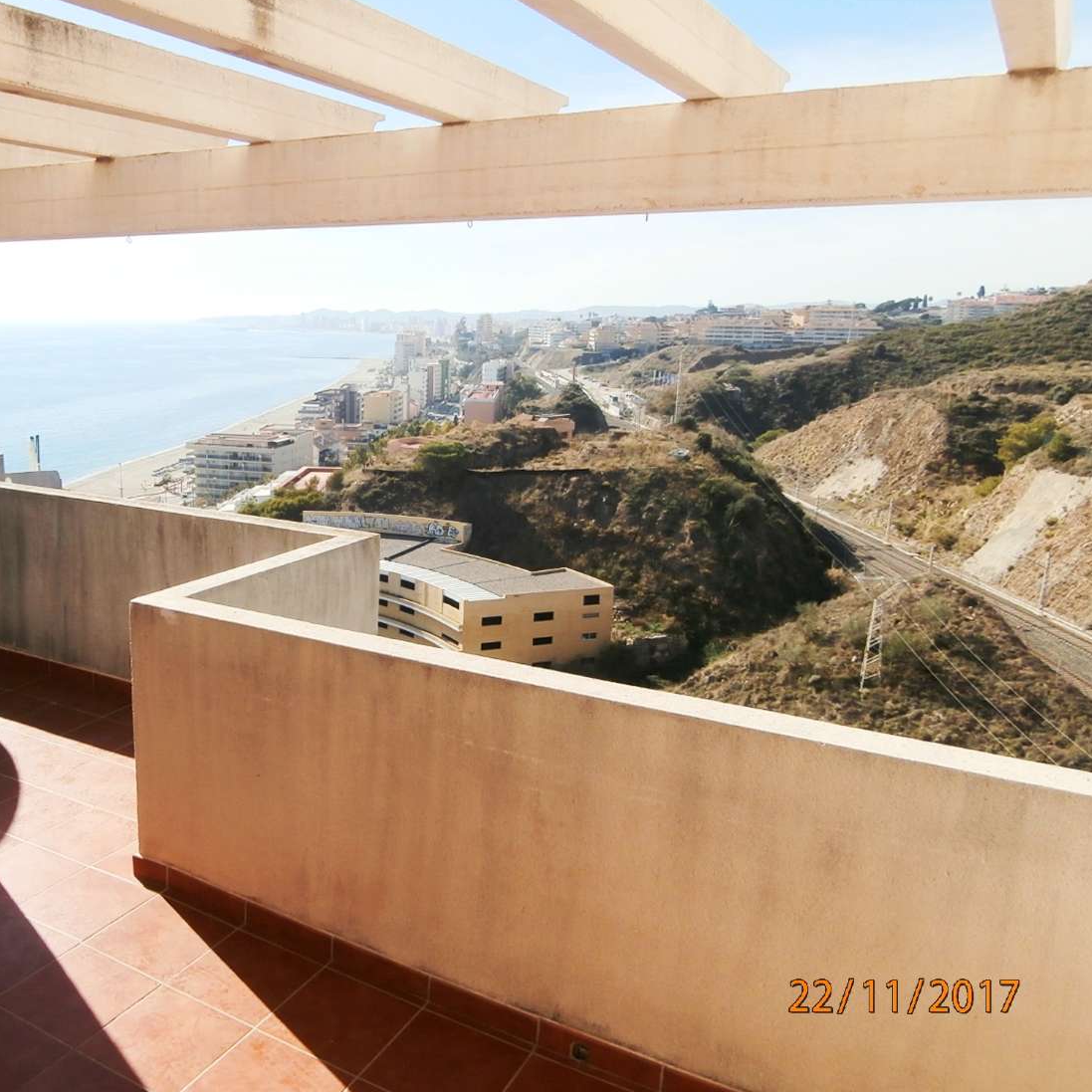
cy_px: 553
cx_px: 361
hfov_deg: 54.5
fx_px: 1035
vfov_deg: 55.6
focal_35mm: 29
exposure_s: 1/1000
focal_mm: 4.2
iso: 100
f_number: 3
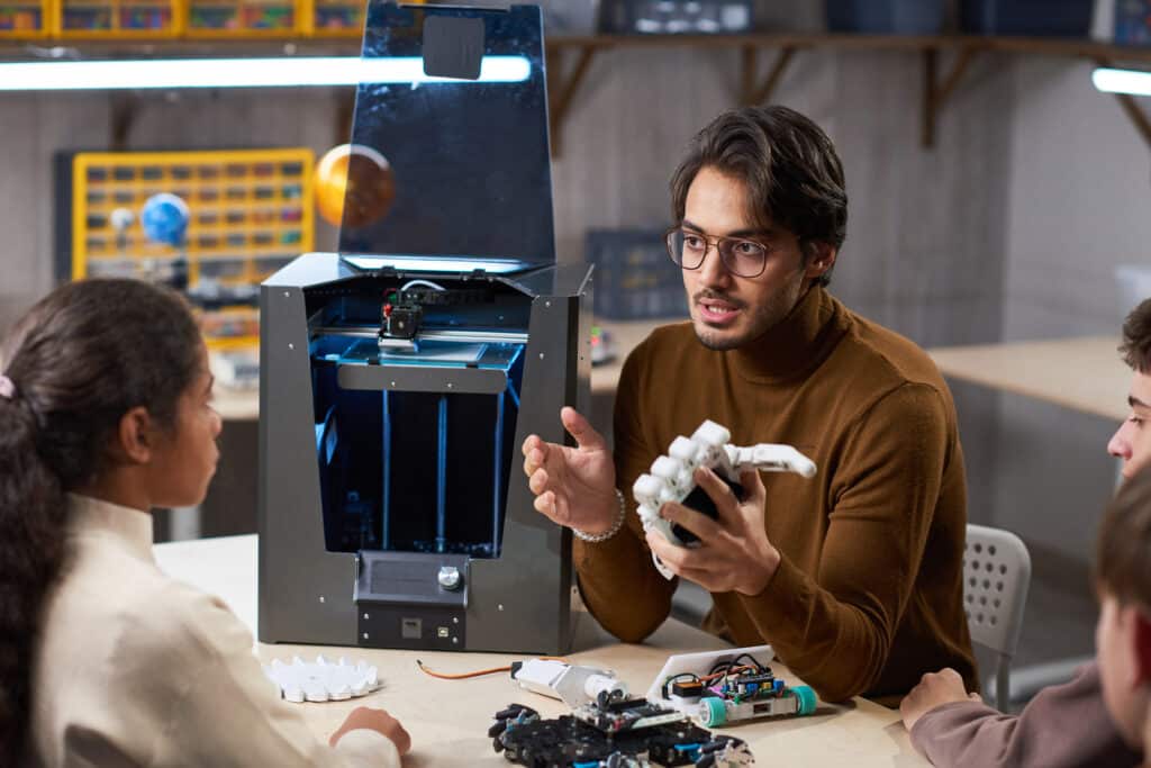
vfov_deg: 16.1
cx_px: 576
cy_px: 384
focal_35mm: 85
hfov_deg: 23.9
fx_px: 2718
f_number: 2.8
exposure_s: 1/200
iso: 640
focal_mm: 85
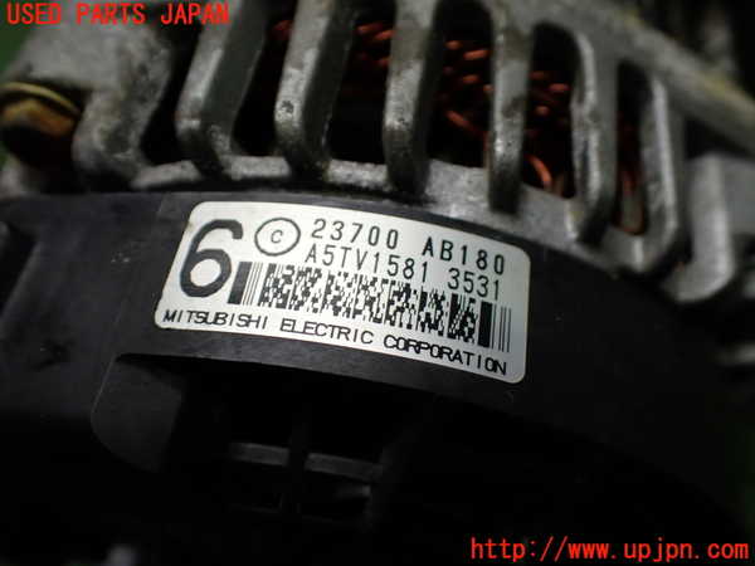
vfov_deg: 46.8
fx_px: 654
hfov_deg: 60.0
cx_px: 378
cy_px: 283
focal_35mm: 30
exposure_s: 1/125
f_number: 2.3
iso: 200
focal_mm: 5.4
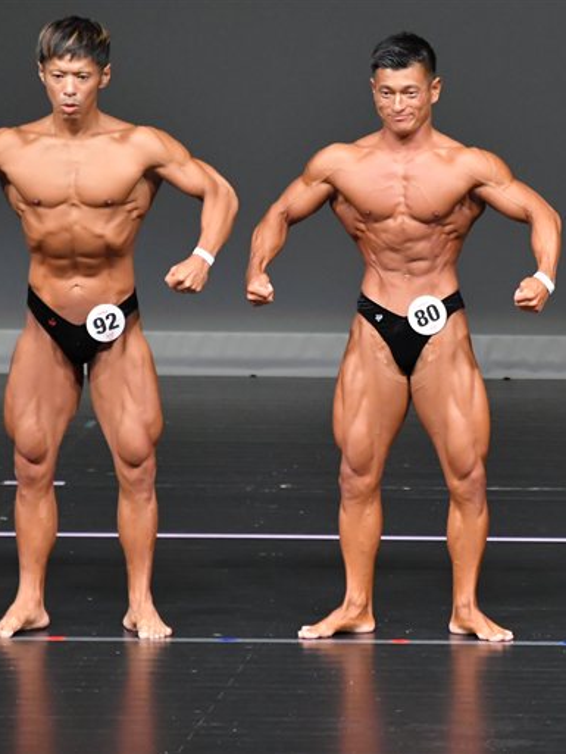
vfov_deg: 3.6
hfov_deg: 2.7
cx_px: 468
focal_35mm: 544
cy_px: 378
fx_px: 11855
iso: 5000
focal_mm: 250
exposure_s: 1/400
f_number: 5.6
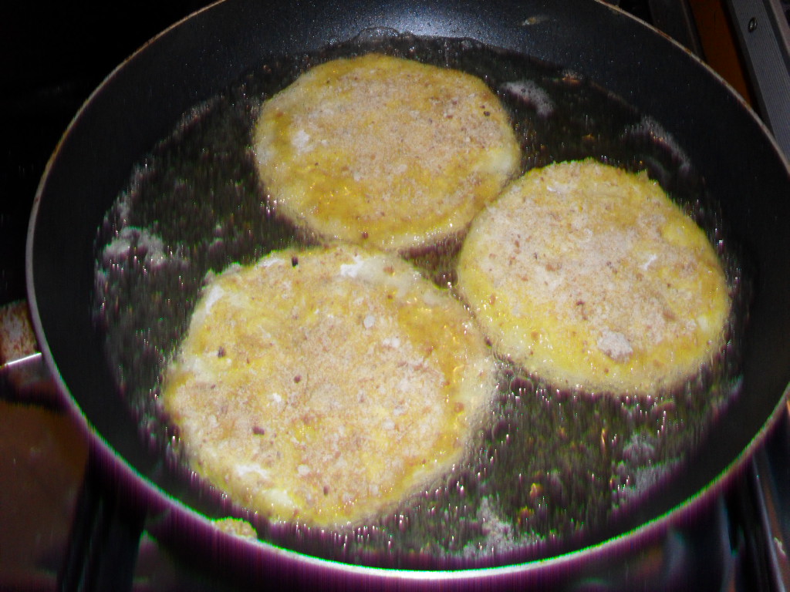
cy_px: 296
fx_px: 799
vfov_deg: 40.7
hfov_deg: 52.6
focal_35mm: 35
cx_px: 395
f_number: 3.2
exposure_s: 1/45
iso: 200
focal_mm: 6.3
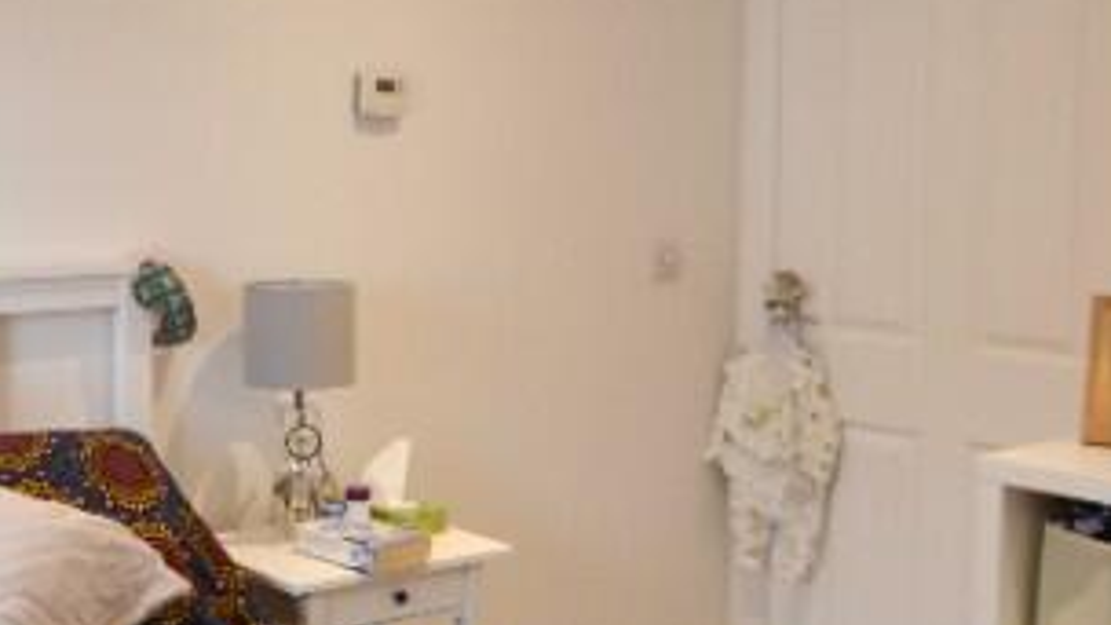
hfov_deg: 37.3
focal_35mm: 53
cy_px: 228
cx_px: 168
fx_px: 1561
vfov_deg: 22.6
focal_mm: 10
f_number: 3.5
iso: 500
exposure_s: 1/60
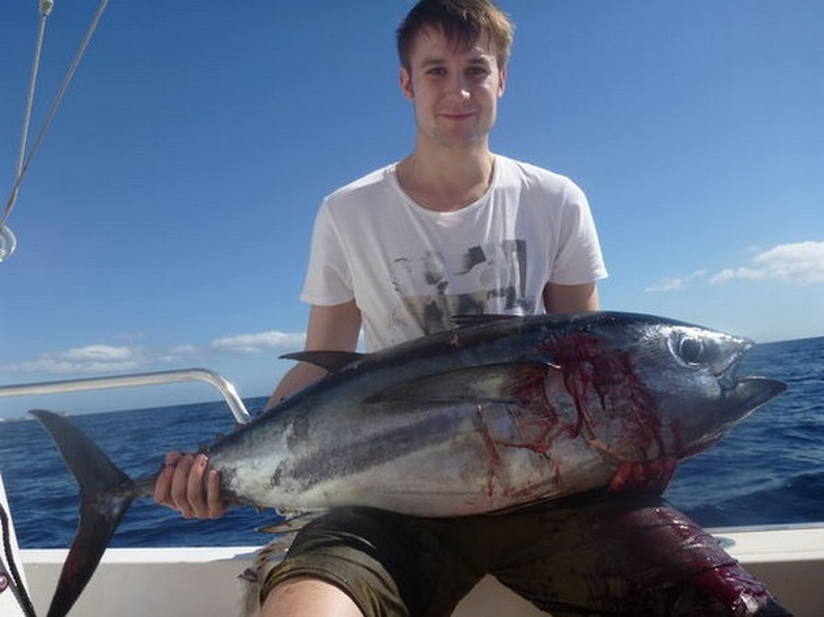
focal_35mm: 28
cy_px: 308
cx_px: 412
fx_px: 666
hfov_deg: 63.5
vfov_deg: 49.7
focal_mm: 4.9
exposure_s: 1/160
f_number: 10
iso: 100
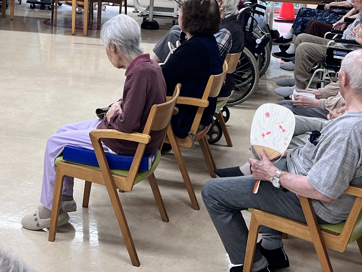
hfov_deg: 29.9
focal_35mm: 64
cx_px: 104
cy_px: -14
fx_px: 669
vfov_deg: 21.9
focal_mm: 5.7
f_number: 1.5
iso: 100
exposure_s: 1/120
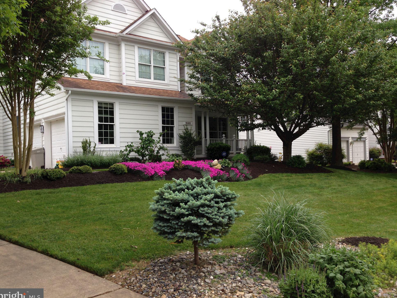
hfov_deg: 54.0
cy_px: 151
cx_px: 198
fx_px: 390
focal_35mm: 34
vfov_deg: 41.8
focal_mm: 4.13
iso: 50
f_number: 2.4
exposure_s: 1/162
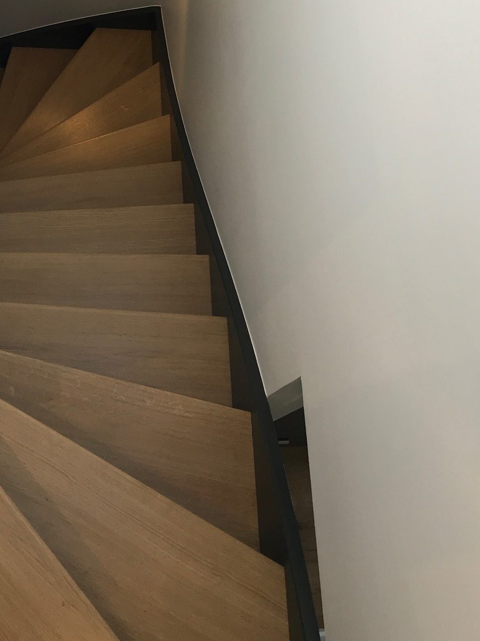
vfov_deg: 38.0
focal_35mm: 49
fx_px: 906
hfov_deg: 29.7
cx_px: 229
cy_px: 169
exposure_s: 1/223
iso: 20
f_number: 1.8
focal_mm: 3.99
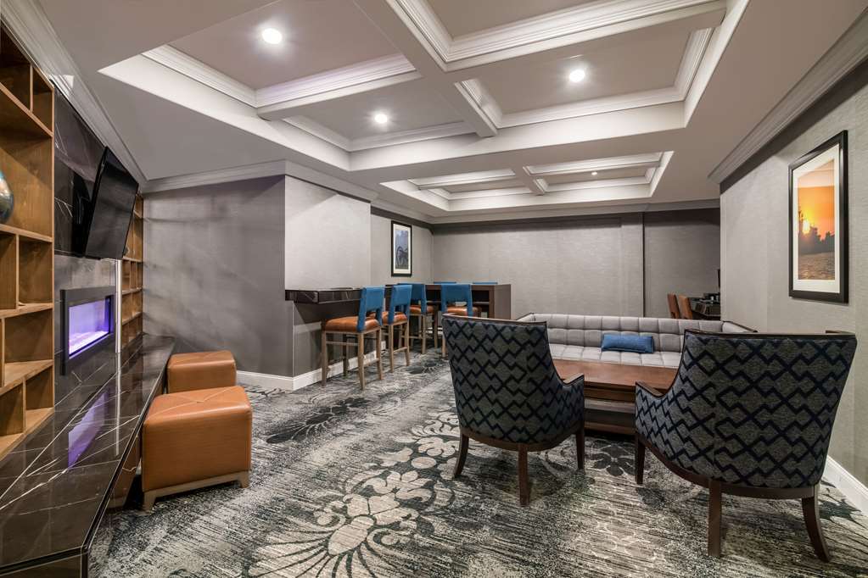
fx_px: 386
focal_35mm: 16
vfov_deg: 73.7
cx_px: 434
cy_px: 289
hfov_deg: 96.7
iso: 250
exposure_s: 1.6
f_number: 9
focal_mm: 16
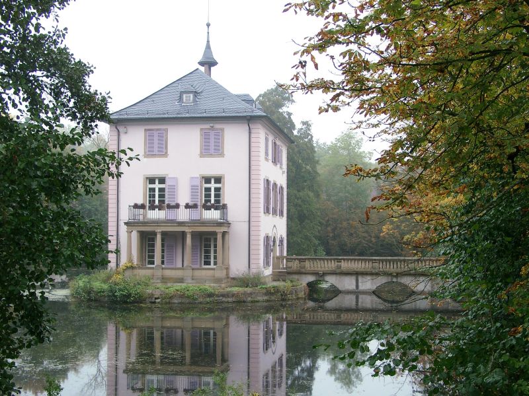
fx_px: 764
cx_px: 264
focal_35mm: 50
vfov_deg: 29.1
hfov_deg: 38.2
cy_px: 198
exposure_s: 1/135
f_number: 4
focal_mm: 10.4
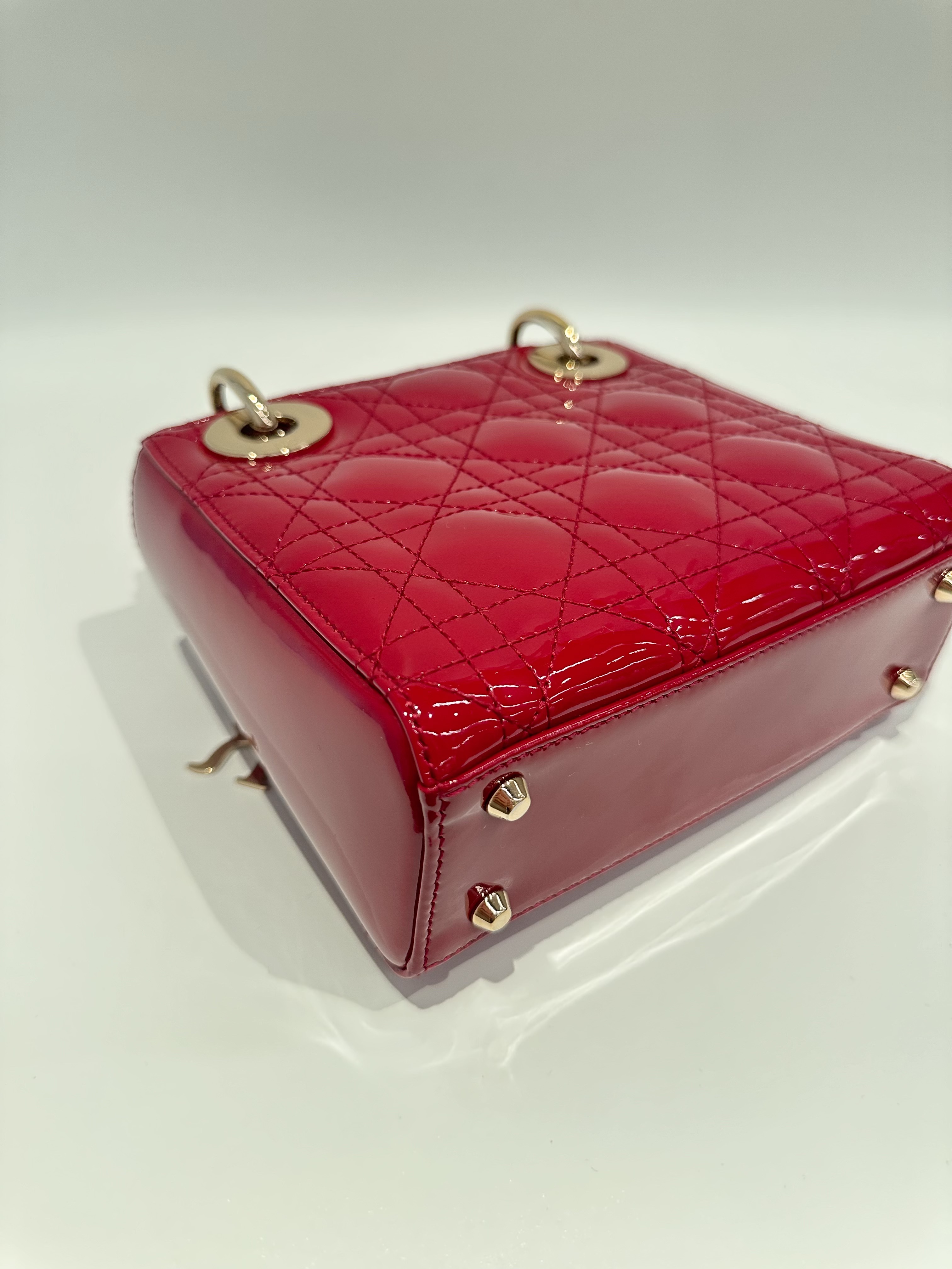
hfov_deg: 56.8
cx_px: 476
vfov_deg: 71.6
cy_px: 634
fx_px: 880
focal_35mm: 24
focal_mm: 6.86
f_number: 1.78
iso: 250
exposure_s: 1/50
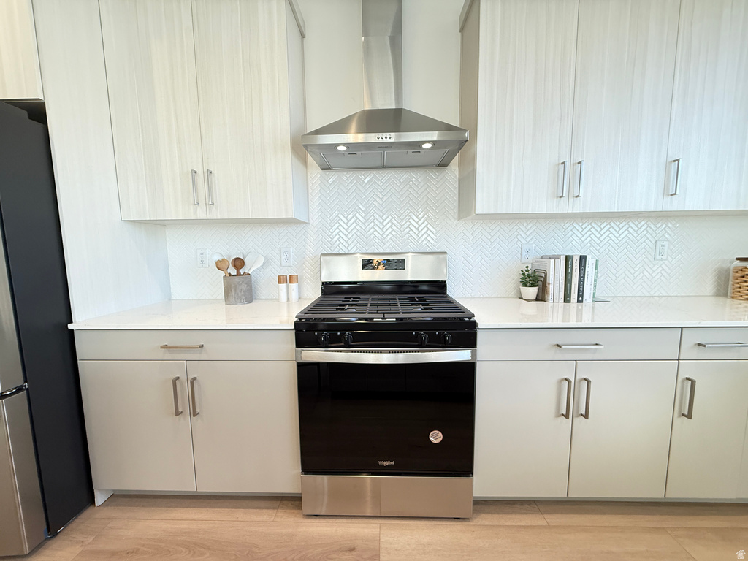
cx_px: 374
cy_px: 280
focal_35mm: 14
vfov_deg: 85.7
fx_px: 303
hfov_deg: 102.1
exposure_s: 1/120
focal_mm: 2.22
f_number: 2.2
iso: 250
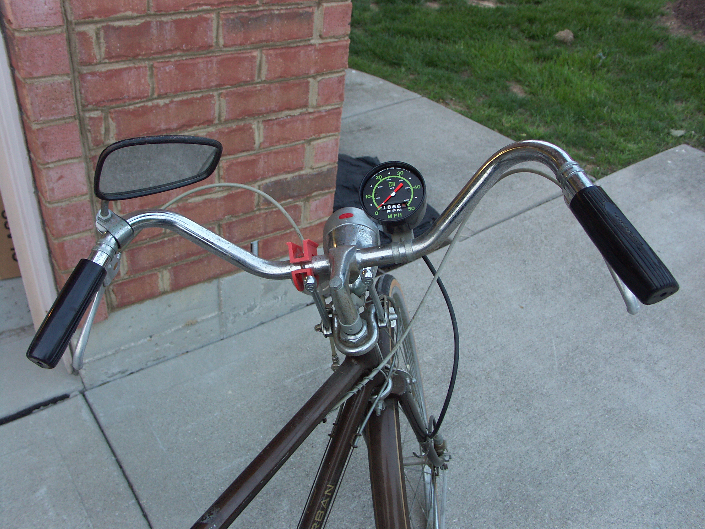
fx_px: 591
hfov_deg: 61.7
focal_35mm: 29
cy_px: 264
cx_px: 352
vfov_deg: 48.2
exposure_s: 1/20
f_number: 2.8
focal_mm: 7.48
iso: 100
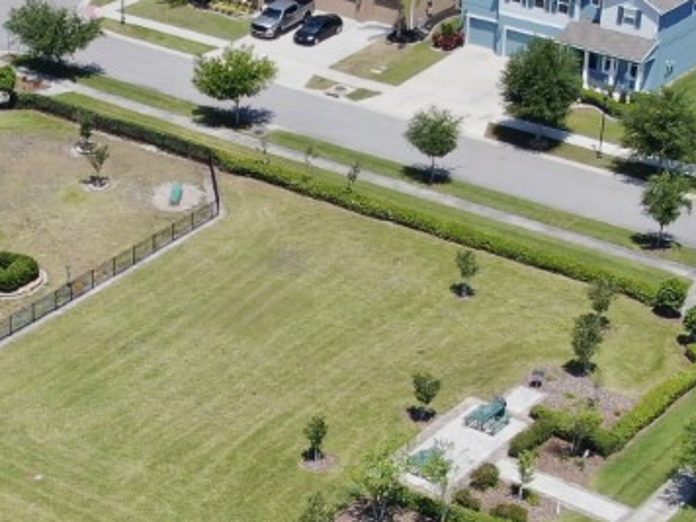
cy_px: 325
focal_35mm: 97
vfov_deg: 15.2
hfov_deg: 20.1
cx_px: 170
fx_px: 1950
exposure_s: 1/1000
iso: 100
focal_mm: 4.39
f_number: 2.8
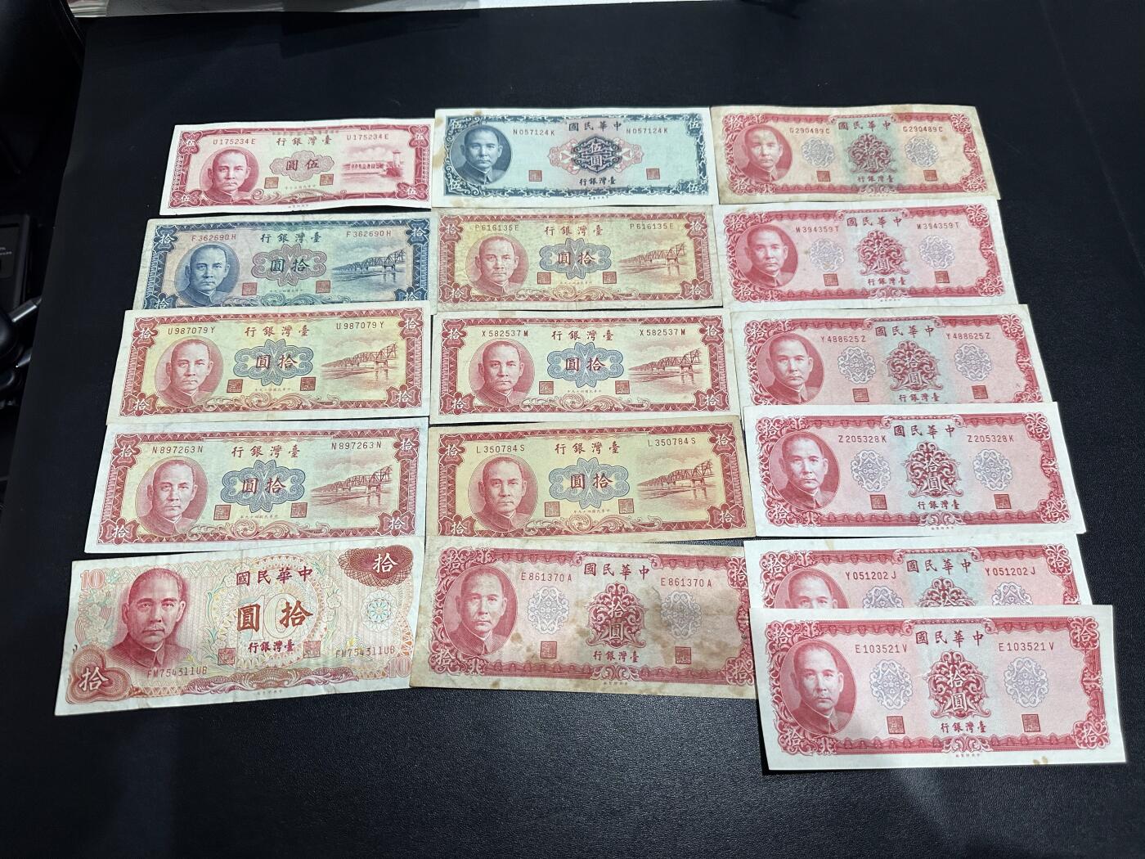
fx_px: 794
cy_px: 430
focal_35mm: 24
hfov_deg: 71.6
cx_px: 572
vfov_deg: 56.8
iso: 200
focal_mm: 6.86
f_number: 1.78
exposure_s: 1/100
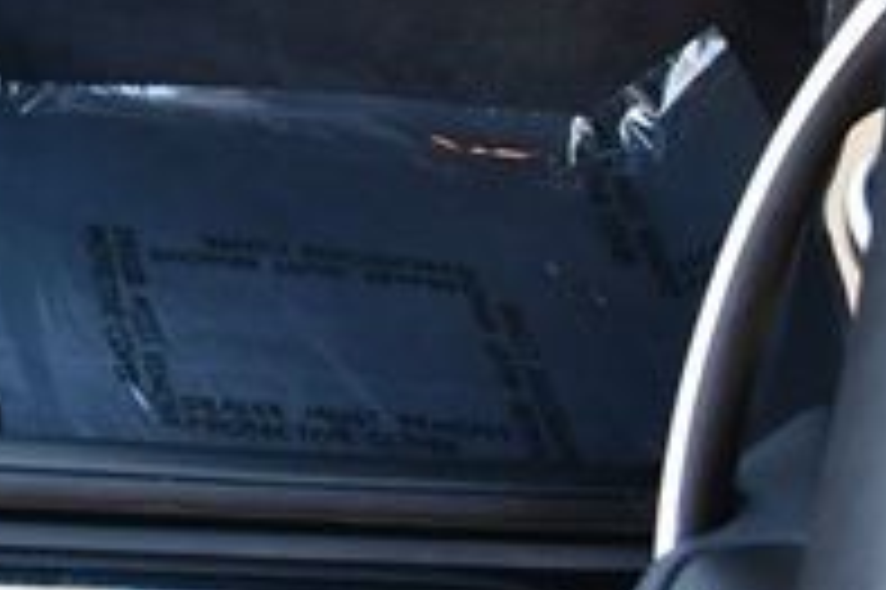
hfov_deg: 15.9
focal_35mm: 117
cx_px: -504
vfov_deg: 11.2
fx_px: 2877
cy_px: -288
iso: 800
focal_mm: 18
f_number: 3.5
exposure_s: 1/250
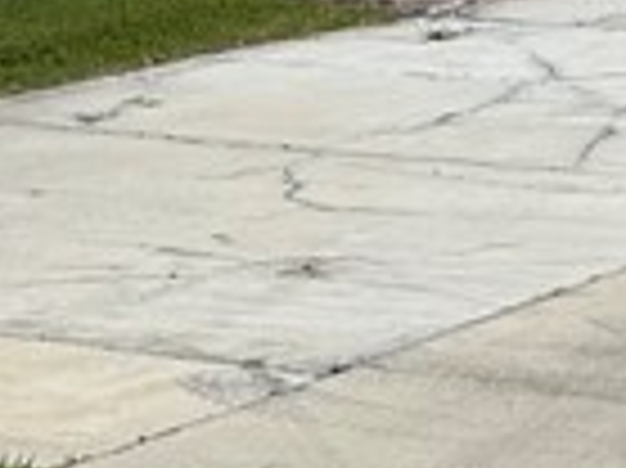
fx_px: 3198
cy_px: 176
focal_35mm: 177
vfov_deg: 8.4
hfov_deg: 10.9
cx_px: 788
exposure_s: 1/1923
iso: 80
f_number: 1.78
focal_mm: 6.76
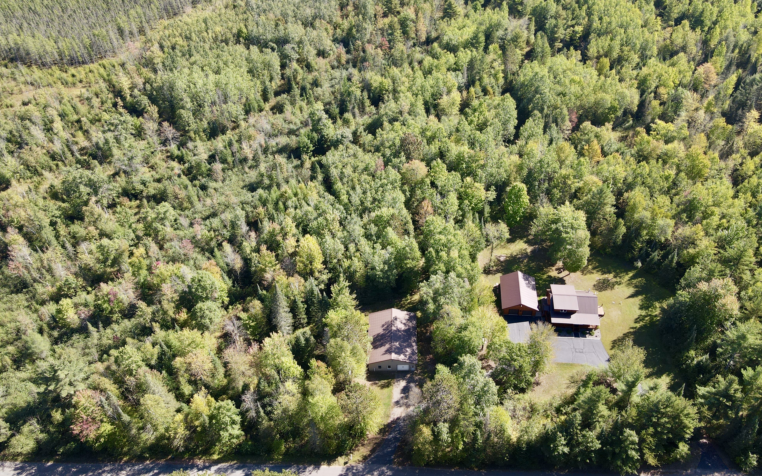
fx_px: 540
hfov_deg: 70.4
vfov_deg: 47.6
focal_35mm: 26
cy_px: 230
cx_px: 385
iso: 100
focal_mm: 4.5
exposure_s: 1/160
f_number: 2.8
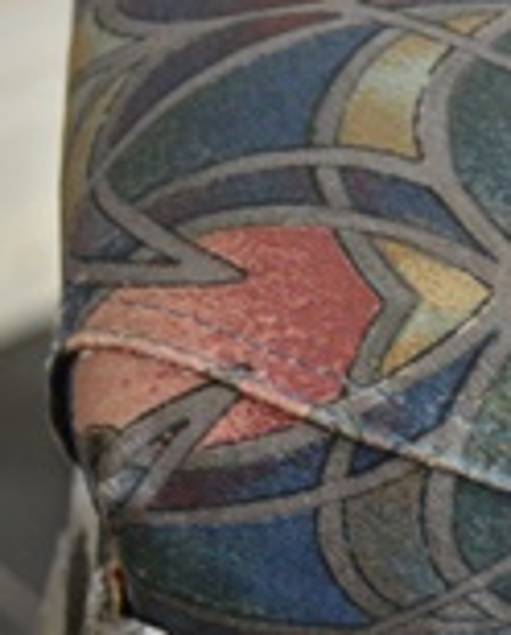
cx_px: 412
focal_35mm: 175
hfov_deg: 8.8
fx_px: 3295
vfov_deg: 11.0
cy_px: 474
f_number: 4.8
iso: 1400
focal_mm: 32
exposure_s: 1/30
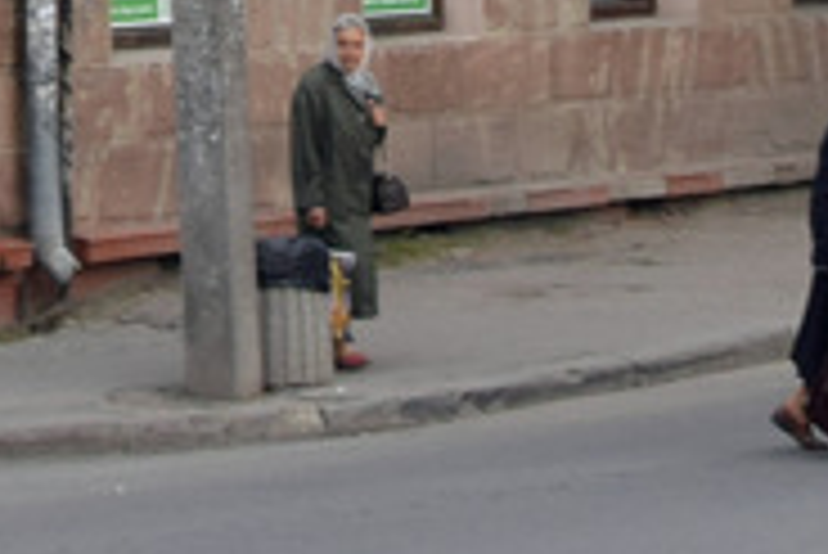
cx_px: -310
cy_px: -1187
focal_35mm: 250
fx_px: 5754
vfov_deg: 5.2
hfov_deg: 8.1
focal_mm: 24
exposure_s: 1/125
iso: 100
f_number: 5.6
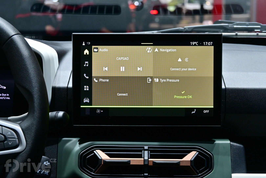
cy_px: 89
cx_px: 133
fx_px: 554
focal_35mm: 75
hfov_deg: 27.0
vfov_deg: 18.2
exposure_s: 1/125
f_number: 6.3
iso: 800
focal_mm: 50
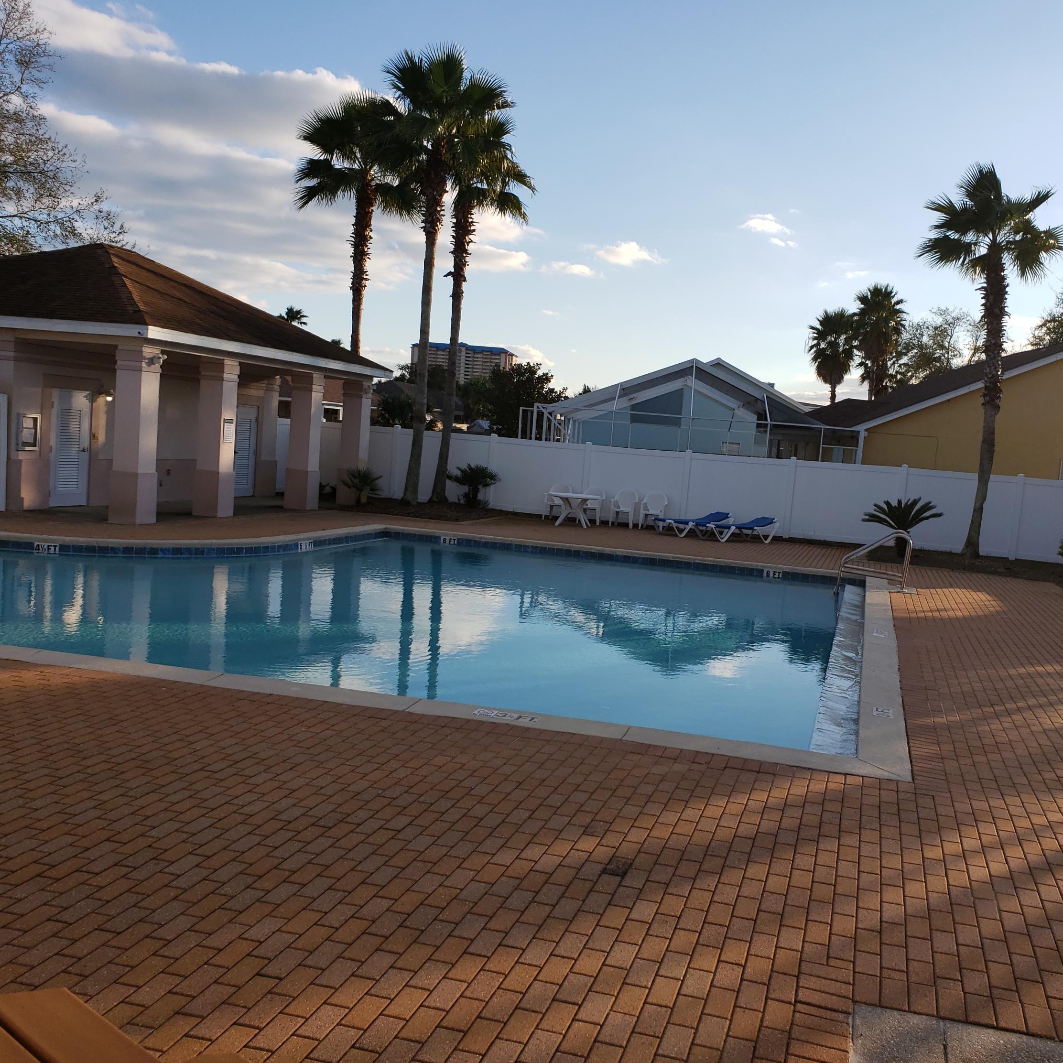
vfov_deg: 52.5
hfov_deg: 52.2
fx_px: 1077
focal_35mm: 31
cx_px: 634
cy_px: 532
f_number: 2.4
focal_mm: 4.3
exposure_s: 1/1038
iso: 50
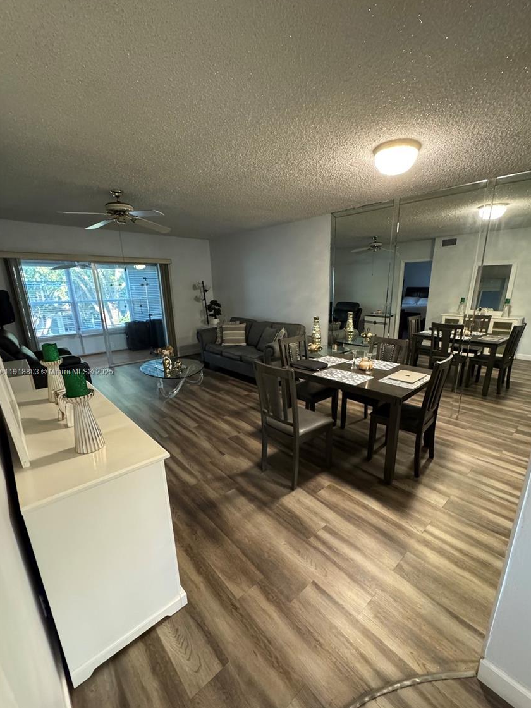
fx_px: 307
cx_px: 282
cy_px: 372
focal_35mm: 15
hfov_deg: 81.7
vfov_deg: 98.1
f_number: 2.2
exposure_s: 1/60
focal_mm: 2.22
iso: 1250
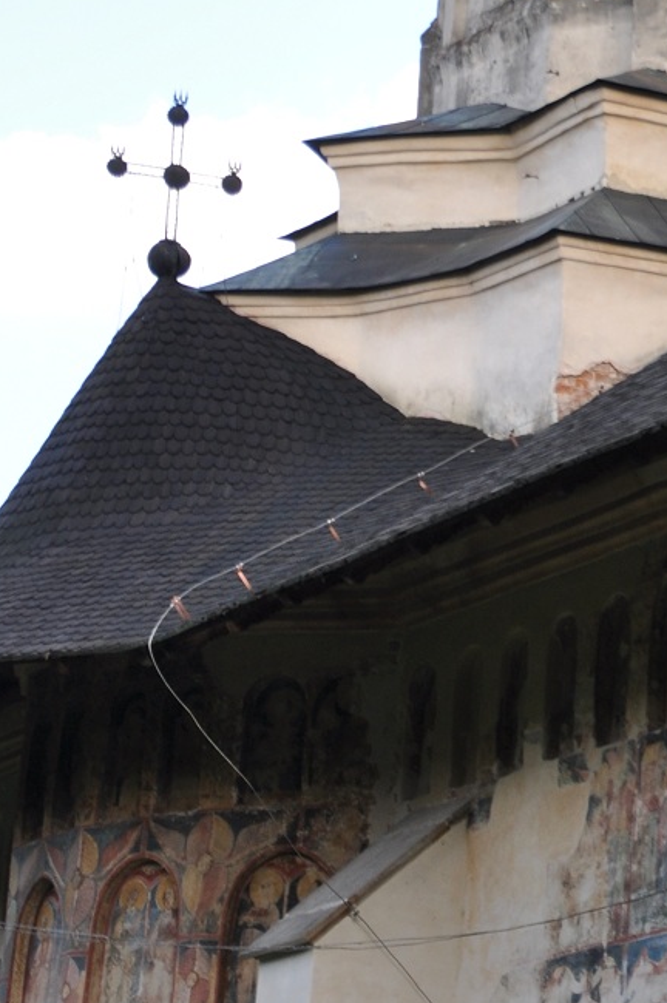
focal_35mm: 175
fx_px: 4874
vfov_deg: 11.7
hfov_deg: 7.7
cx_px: 897
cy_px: 43
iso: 200
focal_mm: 42
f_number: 5.6
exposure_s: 1/160
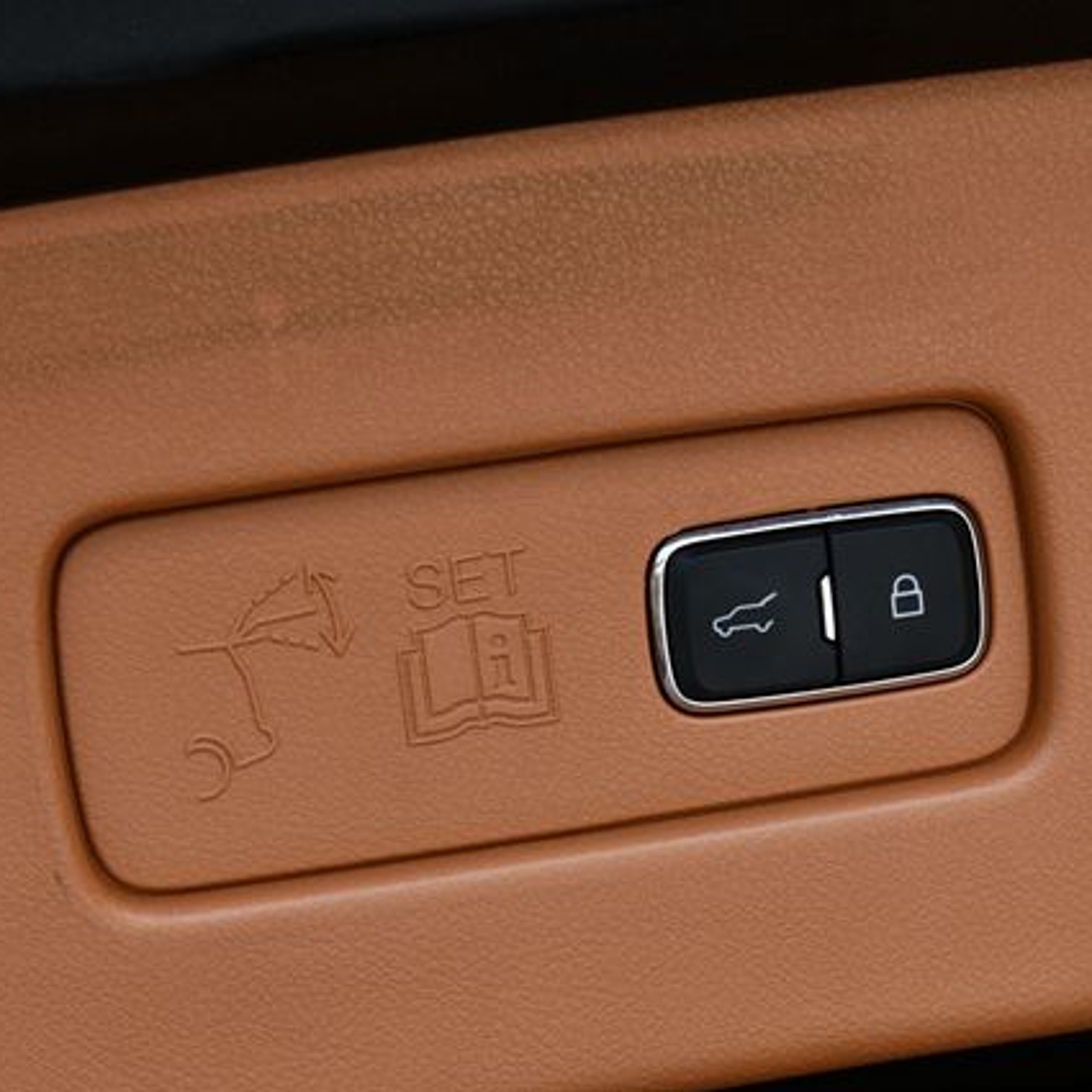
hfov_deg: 14.2
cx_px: 704
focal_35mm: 123
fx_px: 4390
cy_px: 547
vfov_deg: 14.2
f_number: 7.1
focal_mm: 48
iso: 200
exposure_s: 1/250
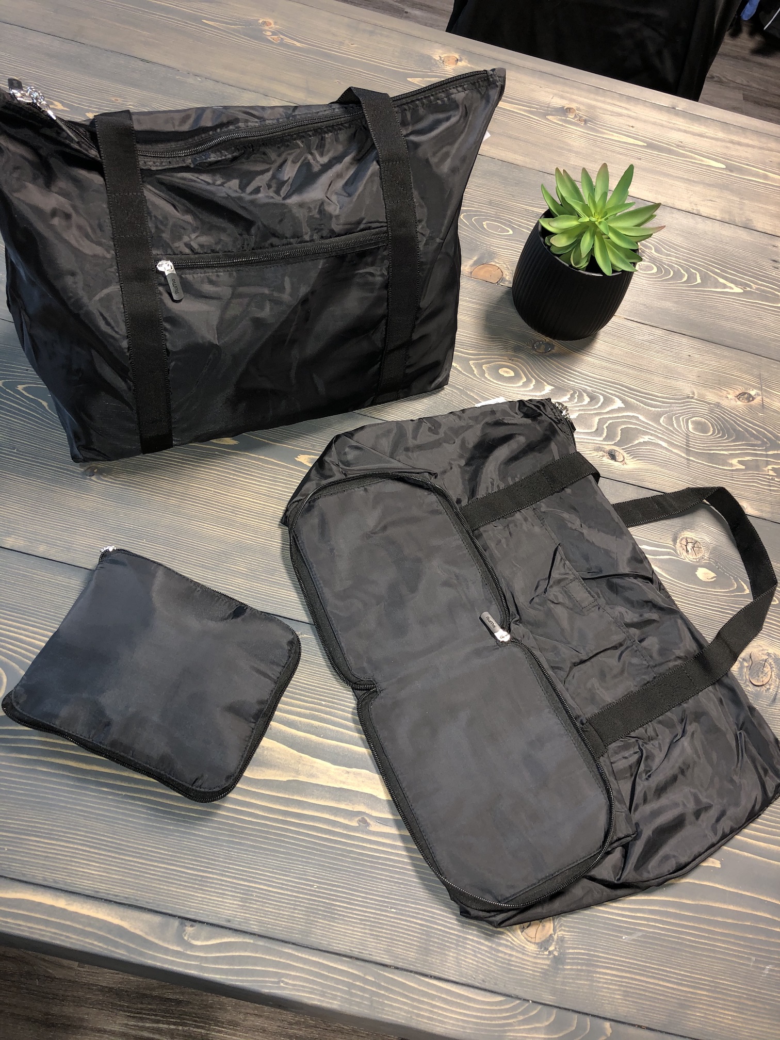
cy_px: 520
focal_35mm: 28
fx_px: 841
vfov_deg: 63.4
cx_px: 390
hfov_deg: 49.7
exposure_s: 1/12
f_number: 1.8
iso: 40
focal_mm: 3.99
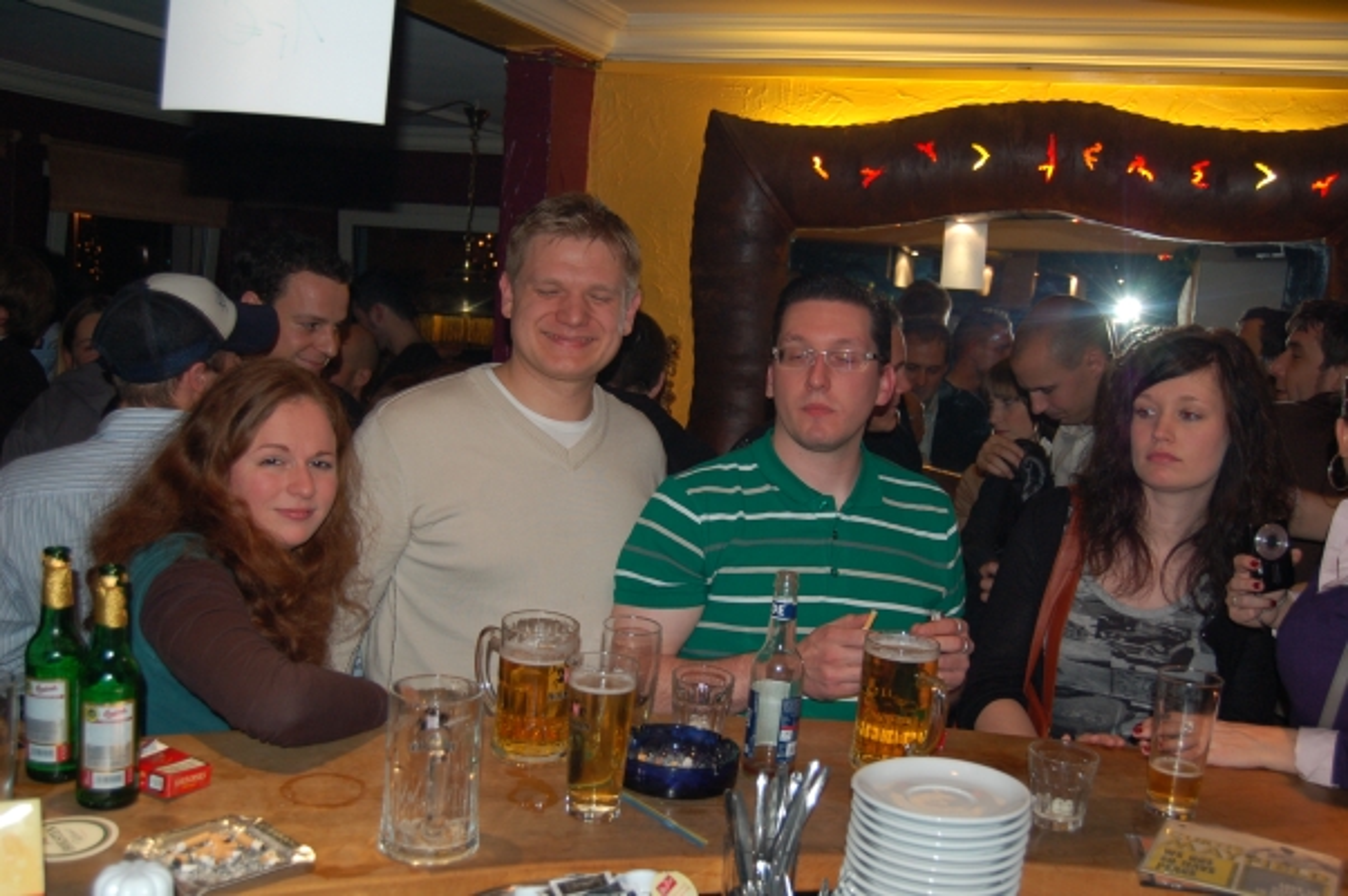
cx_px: 674
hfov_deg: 53.2
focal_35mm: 36
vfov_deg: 36.8
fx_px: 1347
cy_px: 448
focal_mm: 24
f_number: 4
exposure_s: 1/60
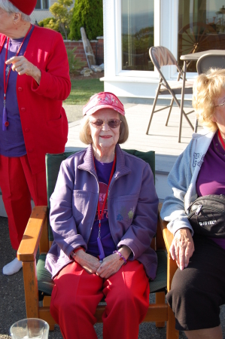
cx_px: 112
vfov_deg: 35.1
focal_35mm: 57
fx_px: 536
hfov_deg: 23.7
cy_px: 170
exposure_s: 1/160
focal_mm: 38
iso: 200
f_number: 6.3
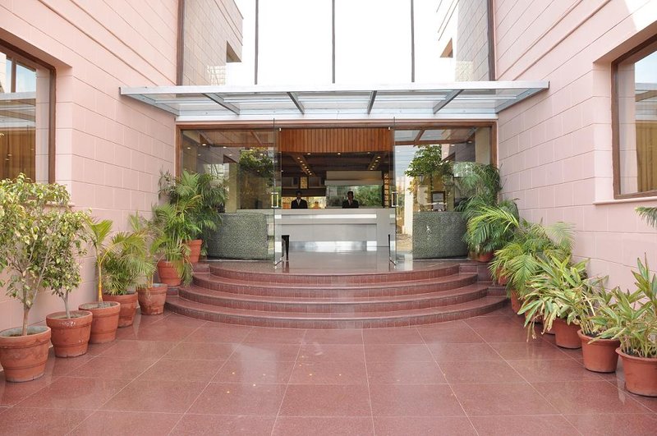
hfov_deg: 67.5
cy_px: 218
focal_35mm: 27
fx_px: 492
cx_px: 328
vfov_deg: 47.8
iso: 320
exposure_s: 1/125
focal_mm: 18
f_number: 5.6
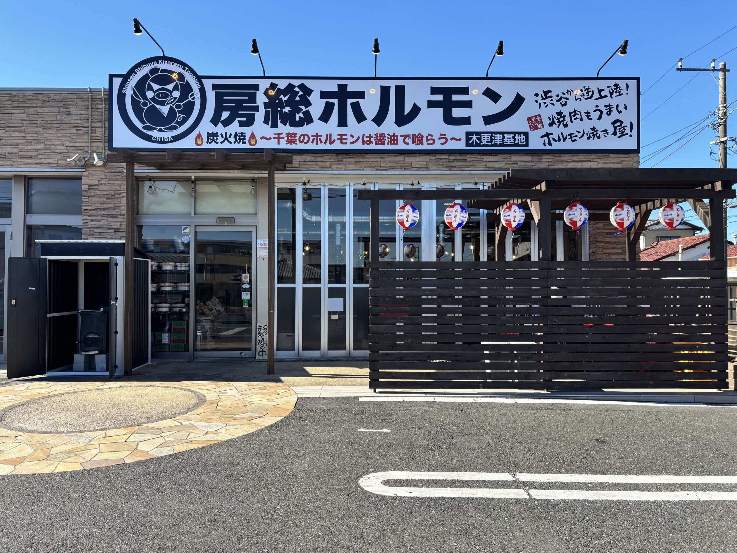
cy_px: 276
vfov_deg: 53.1
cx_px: 368
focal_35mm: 26
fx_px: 554
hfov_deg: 67.3
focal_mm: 5.96
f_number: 1.6
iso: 50
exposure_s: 1/1437
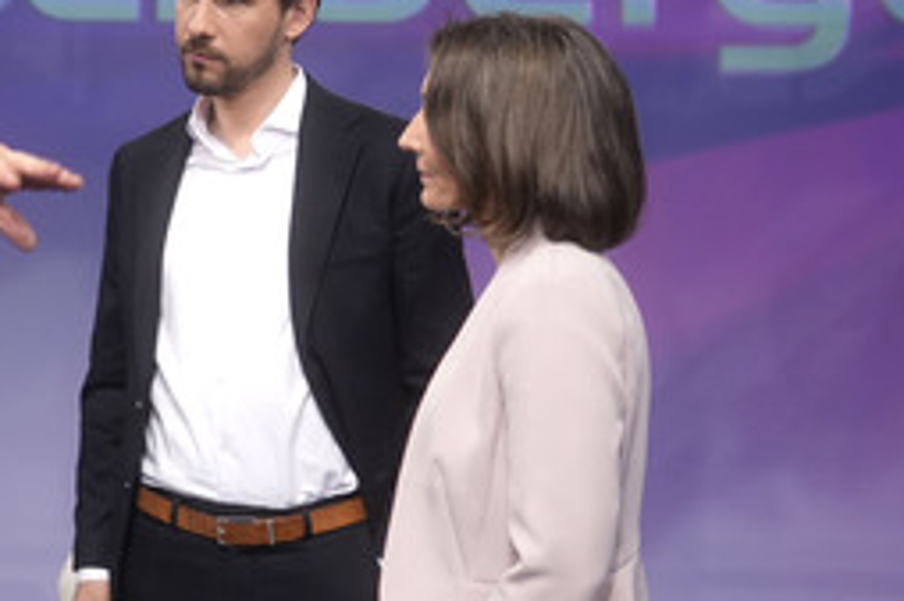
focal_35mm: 80
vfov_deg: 17.0
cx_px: 137
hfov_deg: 24.8
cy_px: 338
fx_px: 2008
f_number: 2.2
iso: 640
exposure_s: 1/250
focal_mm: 30
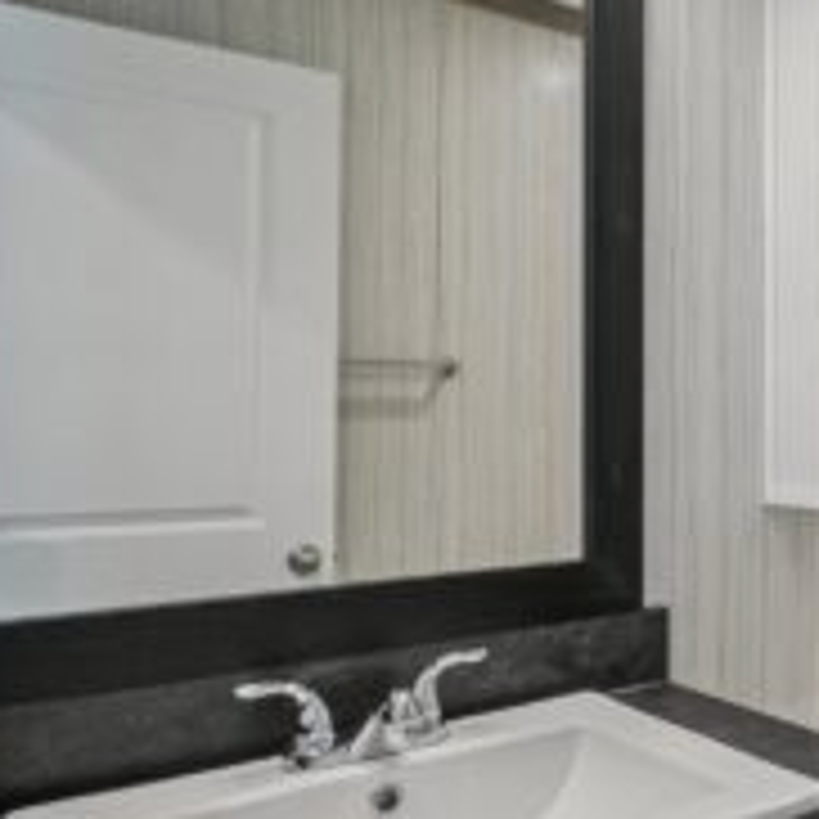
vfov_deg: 47.2
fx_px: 937
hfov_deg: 38.3
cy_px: 421
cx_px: 922
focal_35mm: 35
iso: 400
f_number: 8
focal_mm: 10
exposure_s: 1/30
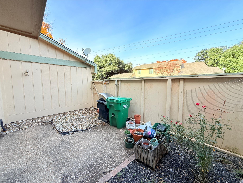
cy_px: 92
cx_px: 122
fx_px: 98
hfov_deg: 102.1
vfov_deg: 85.7
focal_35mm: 14
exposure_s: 1/370
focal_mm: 2.22
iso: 64
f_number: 2.2
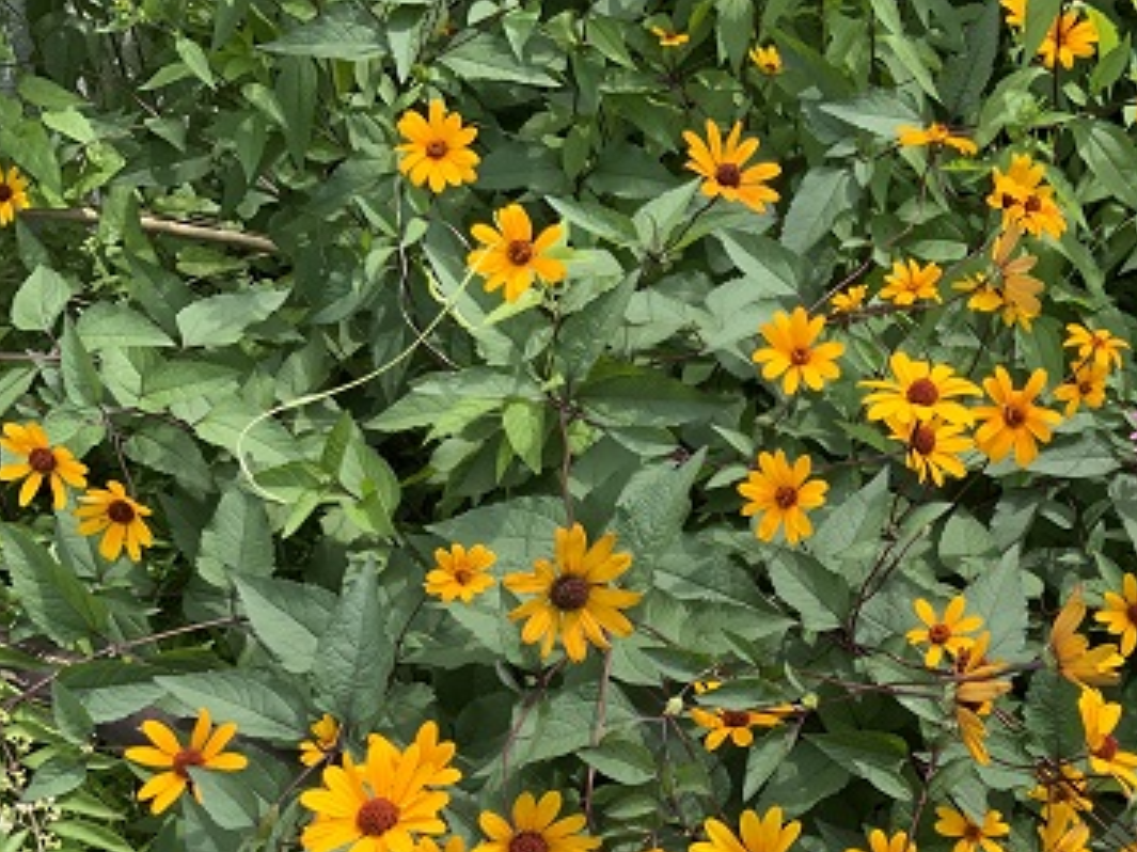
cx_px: 842
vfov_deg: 29.1
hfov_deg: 38.0
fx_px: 1609
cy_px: 653
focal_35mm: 49
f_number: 1.8
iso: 16
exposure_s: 1/439
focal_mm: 3
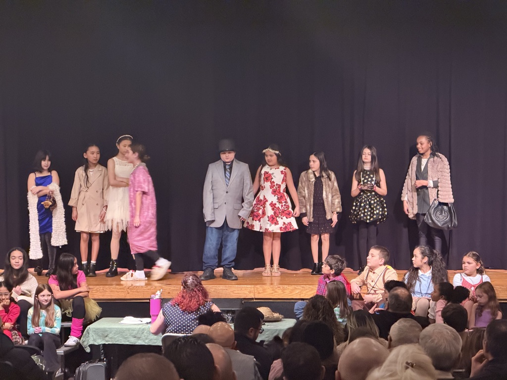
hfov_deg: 19.6
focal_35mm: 100
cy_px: 190
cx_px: 254
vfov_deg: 14.8
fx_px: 1465
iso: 1600
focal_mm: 16.89
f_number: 2.8
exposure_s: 1/40
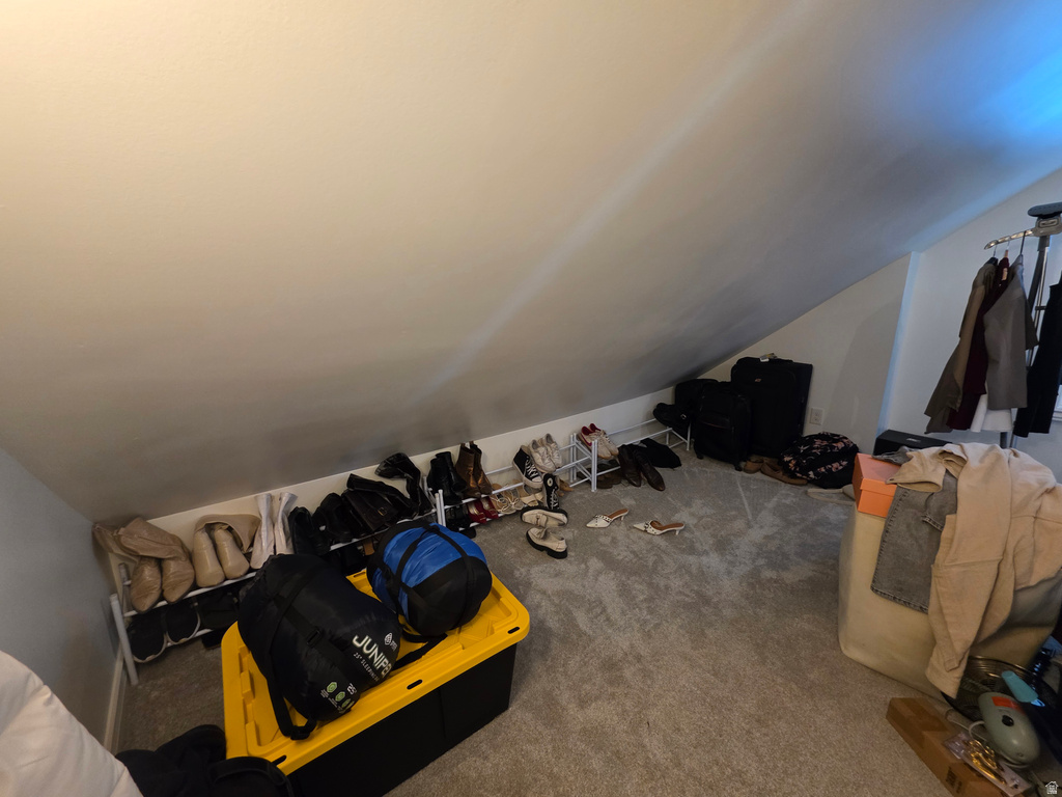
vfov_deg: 89.9
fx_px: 399
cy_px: 398
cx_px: 531
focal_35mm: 13
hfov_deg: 106.2
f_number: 1.9
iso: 250
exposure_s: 1/60
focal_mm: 2.2
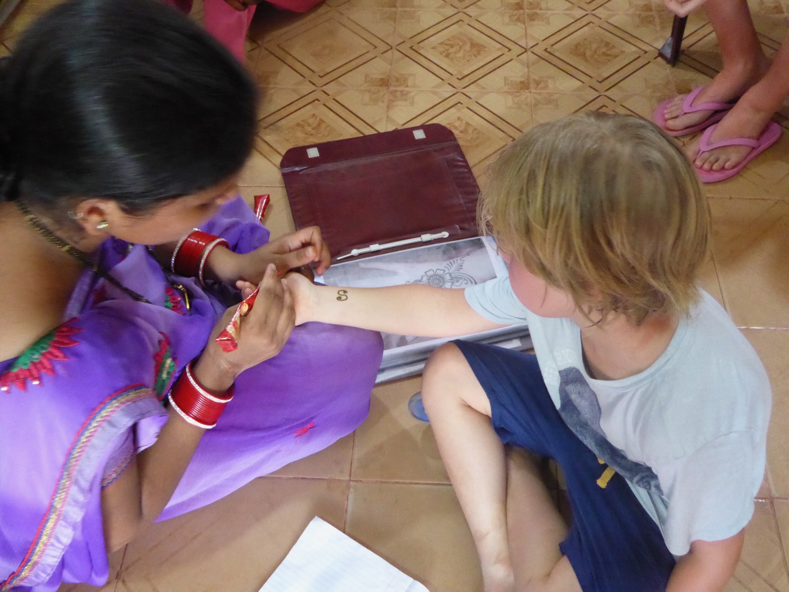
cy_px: 296
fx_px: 821
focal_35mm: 36
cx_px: 394
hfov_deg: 51.4
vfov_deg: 39.7
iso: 1600
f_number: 3.7
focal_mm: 6.3
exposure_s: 1/40
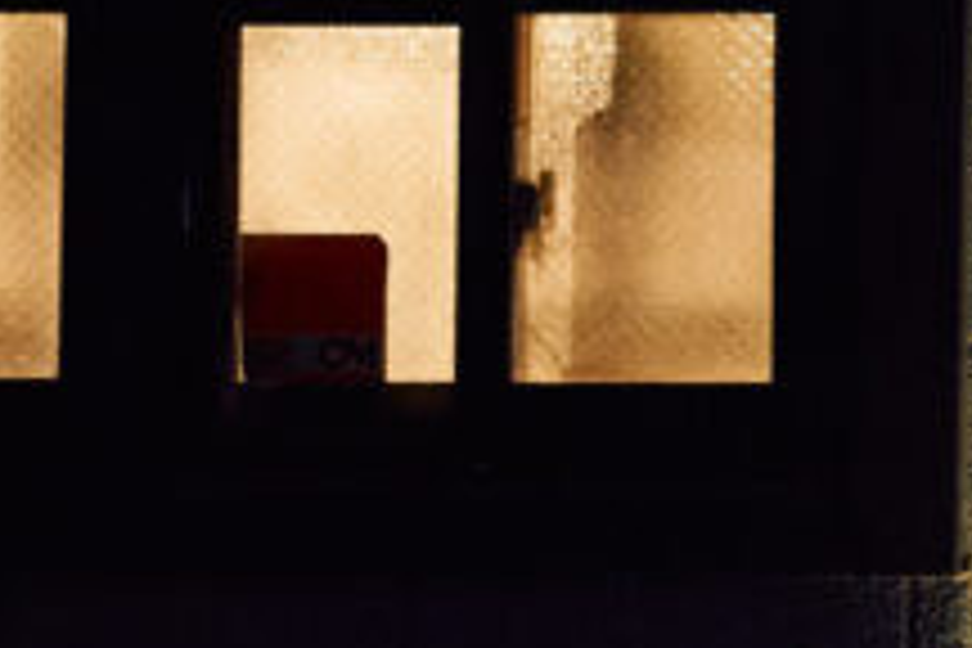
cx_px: 1796
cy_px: 238
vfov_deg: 8.3
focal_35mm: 166
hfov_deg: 11.4
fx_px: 4482
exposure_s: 1/10
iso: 1250
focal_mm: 35
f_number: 10
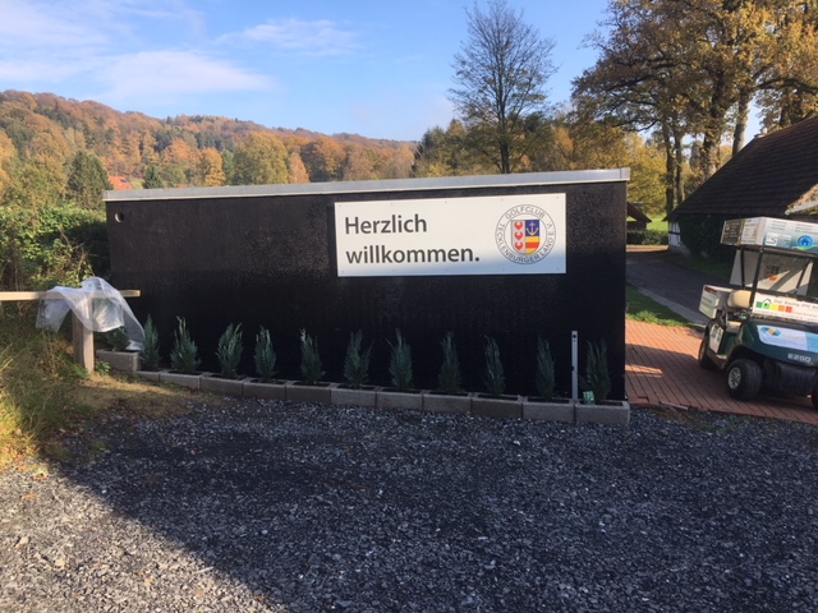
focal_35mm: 29
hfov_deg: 61.7
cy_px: 306
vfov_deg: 48.2
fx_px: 685
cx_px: 409
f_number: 2.2
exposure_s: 1/615
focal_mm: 4.15
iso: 25
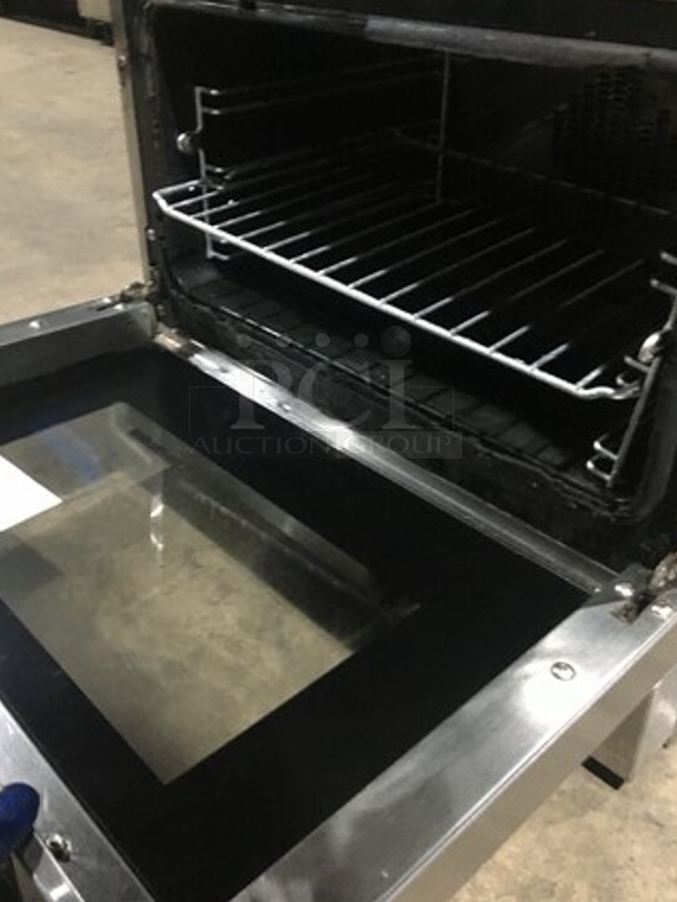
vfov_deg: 55.2
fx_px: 860
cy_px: 392
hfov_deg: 43.0
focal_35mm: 33
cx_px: 322
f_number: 2.2
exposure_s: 1/15
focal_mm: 4.15
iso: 400
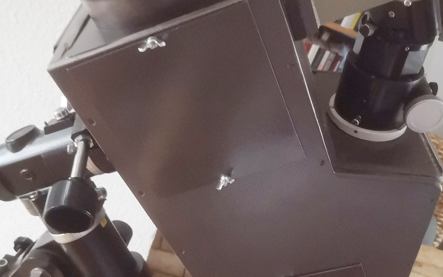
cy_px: 160
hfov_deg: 50.4
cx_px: 225
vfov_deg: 32.7
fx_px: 471
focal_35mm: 39
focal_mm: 3.95
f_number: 1.8
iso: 800
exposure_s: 1/25
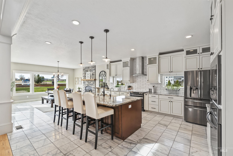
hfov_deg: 100.4
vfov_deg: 77.4
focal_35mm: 15
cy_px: 78
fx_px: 97
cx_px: 116
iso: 320
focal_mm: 15
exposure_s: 1/2.5
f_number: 6.3
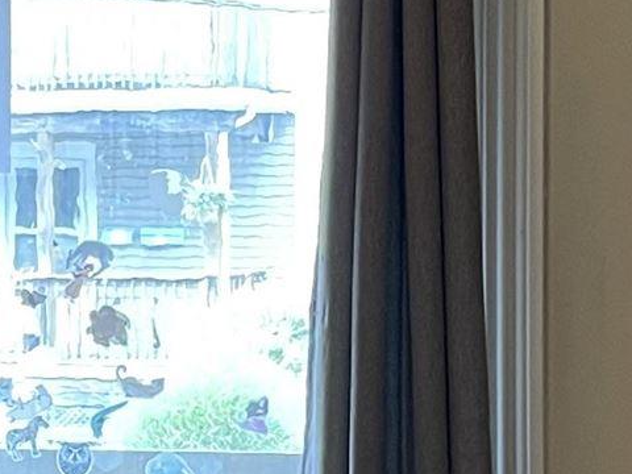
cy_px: 394
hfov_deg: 12.3
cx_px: 201
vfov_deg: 9.3
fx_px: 2921
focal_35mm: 160
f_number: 1.6
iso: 160
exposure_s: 1/60
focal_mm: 5.1
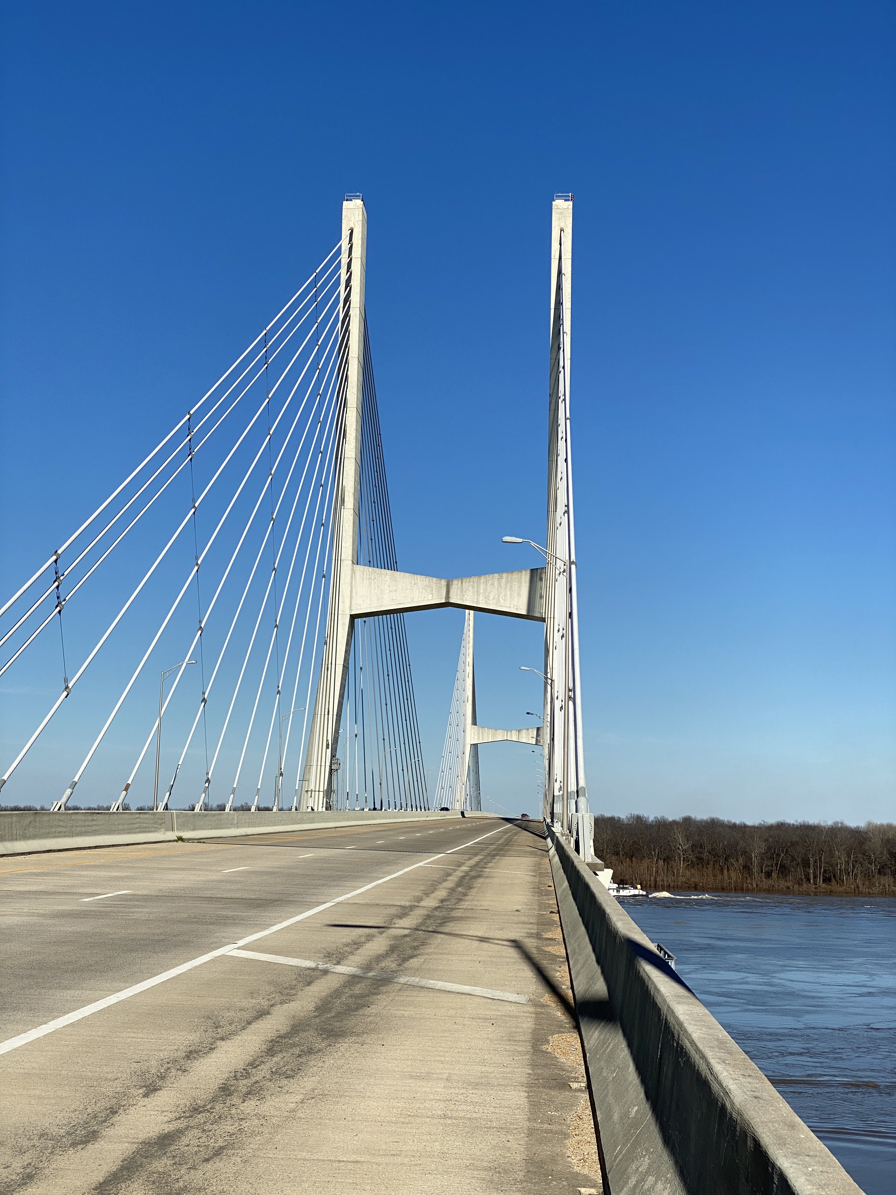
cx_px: 448
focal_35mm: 52
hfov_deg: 28.0
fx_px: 1795
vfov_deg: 36.8
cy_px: 598
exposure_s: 1/2994
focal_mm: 6
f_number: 2
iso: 20
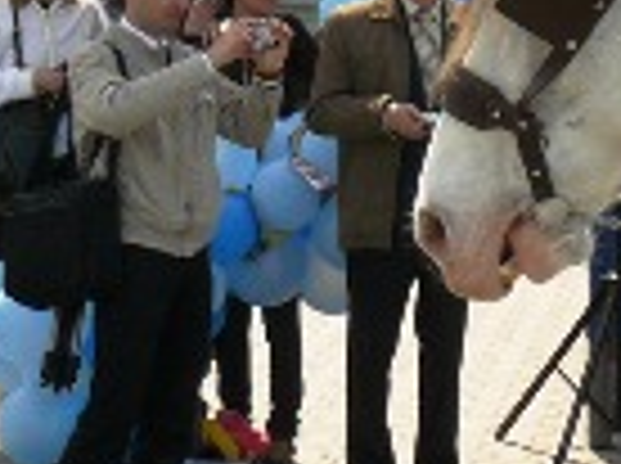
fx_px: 2991
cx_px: 1094
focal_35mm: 167
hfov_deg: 11.1
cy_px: -122
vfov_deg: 8.7
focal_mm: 6
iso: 100
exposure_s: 1/320
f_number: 5.6
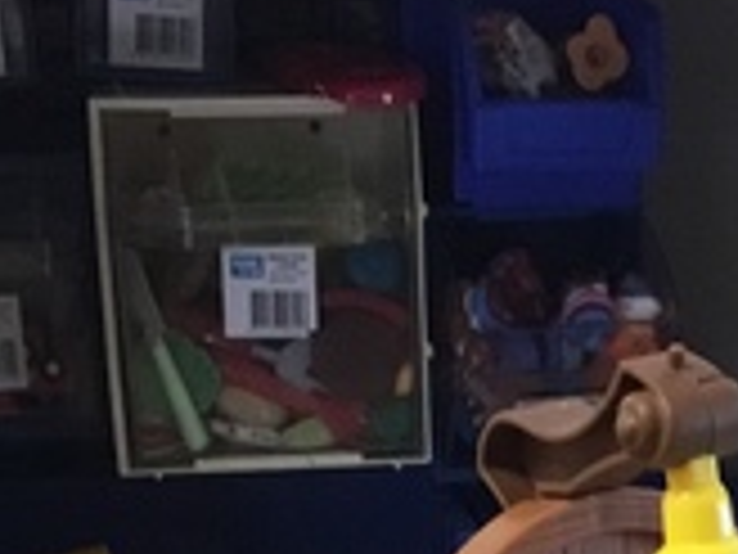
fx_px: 3219
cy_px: 1135
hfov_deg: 12.9
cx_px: 783
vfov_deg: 9.2
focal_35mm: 151
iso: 160
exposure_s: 1/33
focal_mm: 3.3
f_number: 2.4
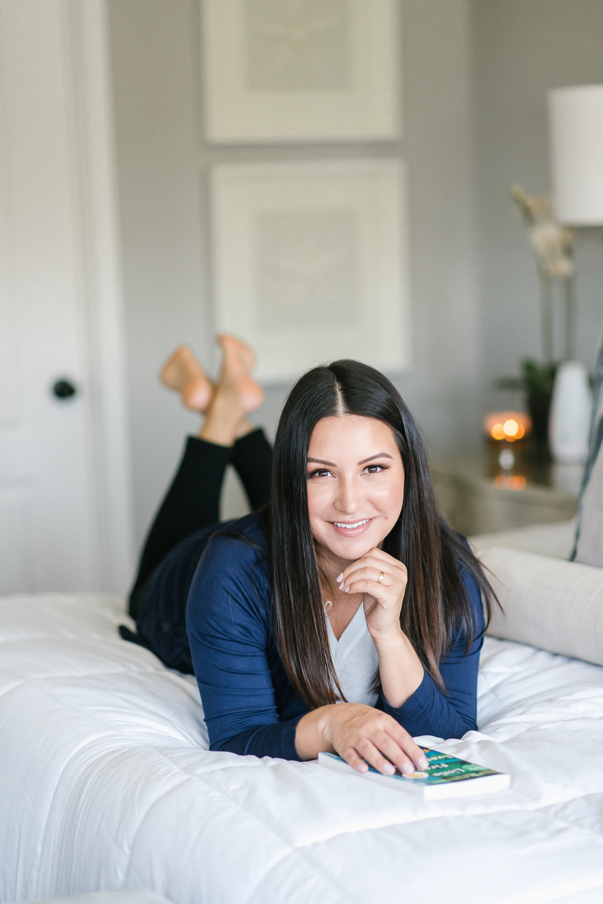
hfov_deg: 16.1
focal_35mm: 85
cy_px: 452
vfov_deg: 23.9
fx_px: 2134
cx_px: 302
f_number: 2.2
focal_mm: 85
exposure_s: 1/200
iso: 800
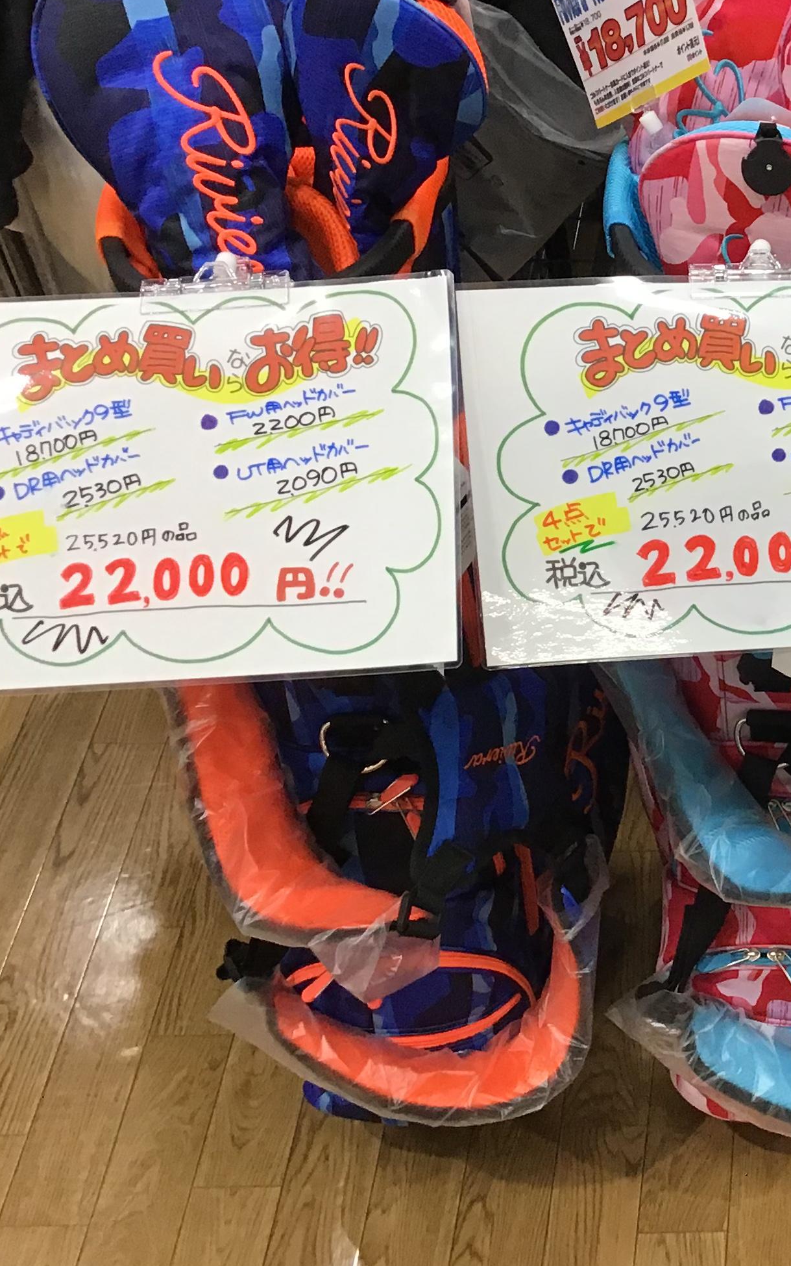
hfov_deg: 21.8
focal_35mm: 55
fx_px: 1897
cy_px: 540
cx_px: 949
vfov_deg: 36.8
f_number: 2.4
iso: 32
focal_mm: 3.3
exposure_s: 1/30
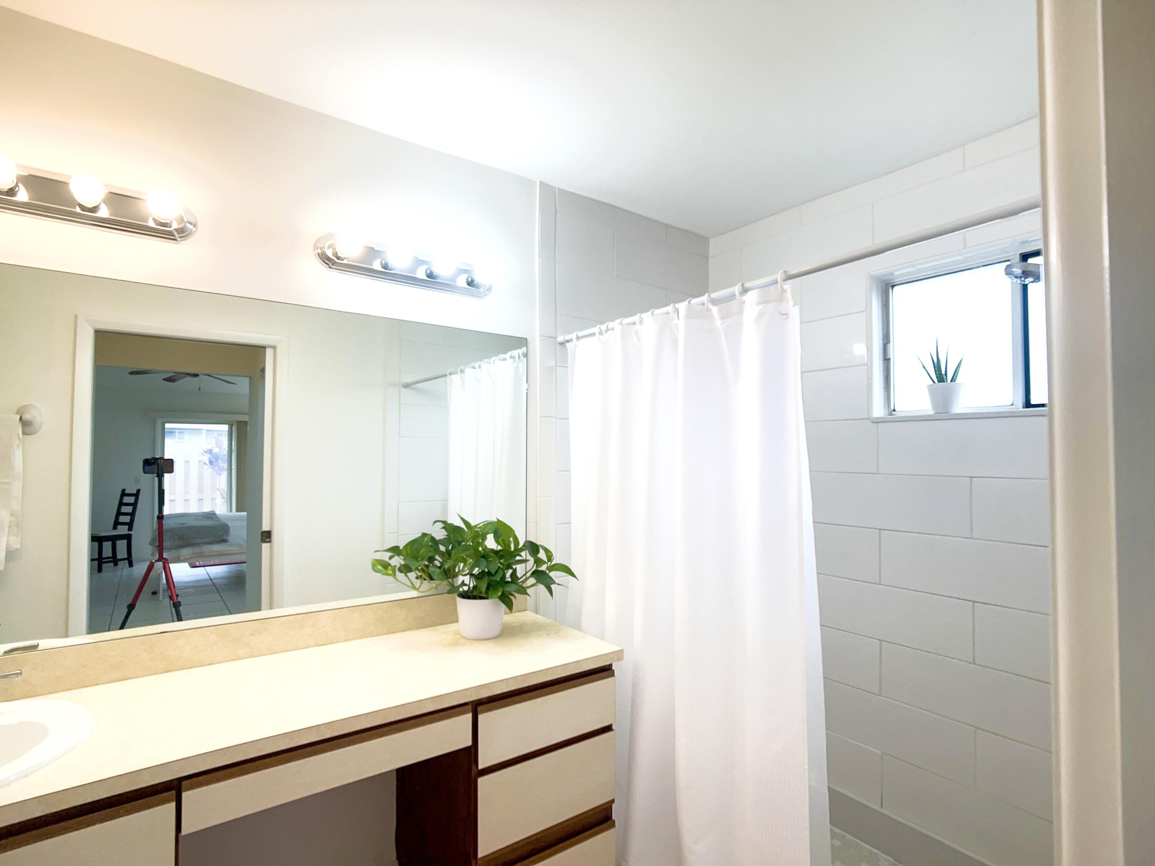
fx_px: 868
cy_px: 433
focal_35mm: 26
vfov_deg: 53.1
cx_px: 578
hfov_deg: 67.3
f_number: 1.5
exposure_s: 1/340
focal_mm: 5.7
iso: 50
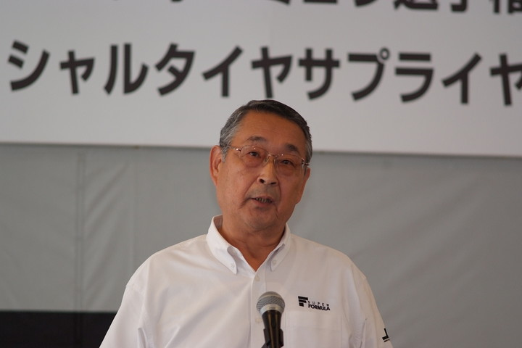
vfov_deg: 5.1
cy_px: 174
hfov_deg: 7.6
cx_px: 261
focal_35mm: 270
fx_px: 3915
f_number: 2.8
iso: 800
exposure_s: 1/125
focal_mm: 180
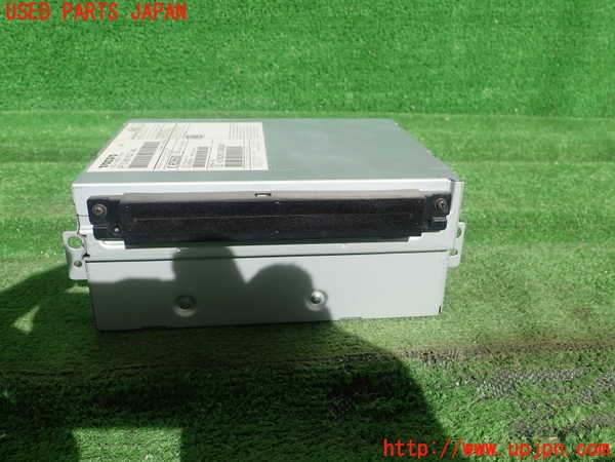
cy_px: 231
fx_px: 533
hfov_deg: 60.0
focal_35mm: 30
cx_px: 308
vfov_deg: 46.8
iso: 100
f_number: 3.2
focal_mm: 5.5
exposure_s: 1/200
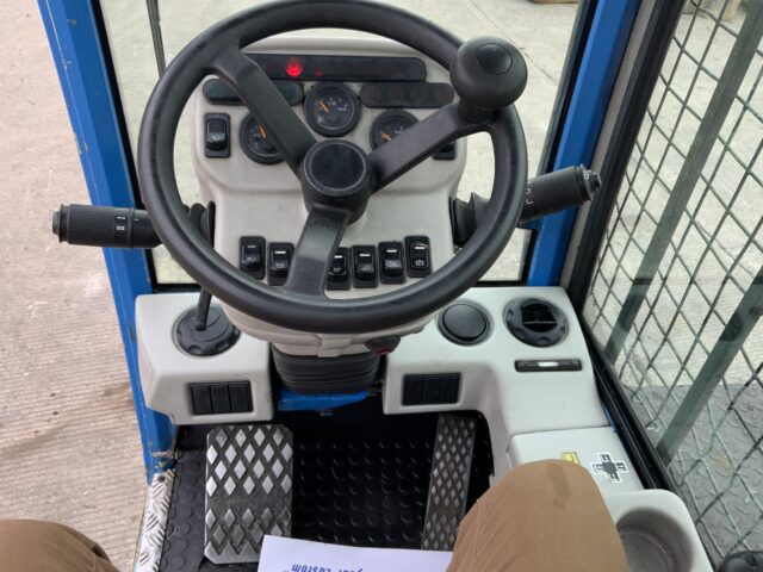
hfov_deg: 61.7
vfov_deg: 48.2
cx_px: 382
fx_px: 639
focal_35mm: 29
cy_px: 286
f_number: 1.8
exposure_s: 1/122
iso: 25
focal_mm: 3
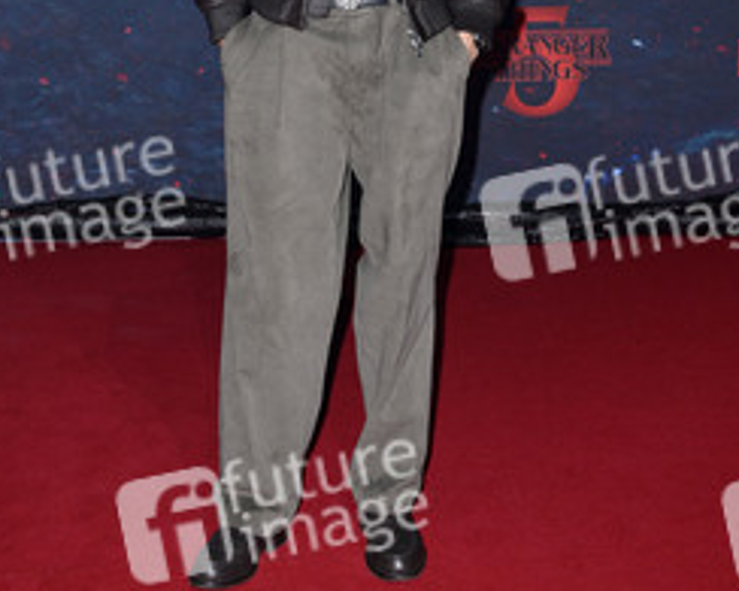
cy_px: 58
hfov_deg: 23.9
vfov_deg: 18.8
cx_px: 360
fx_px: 1749
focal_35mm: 80
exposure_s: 1/200
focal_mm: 52
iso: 500
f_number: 5.6
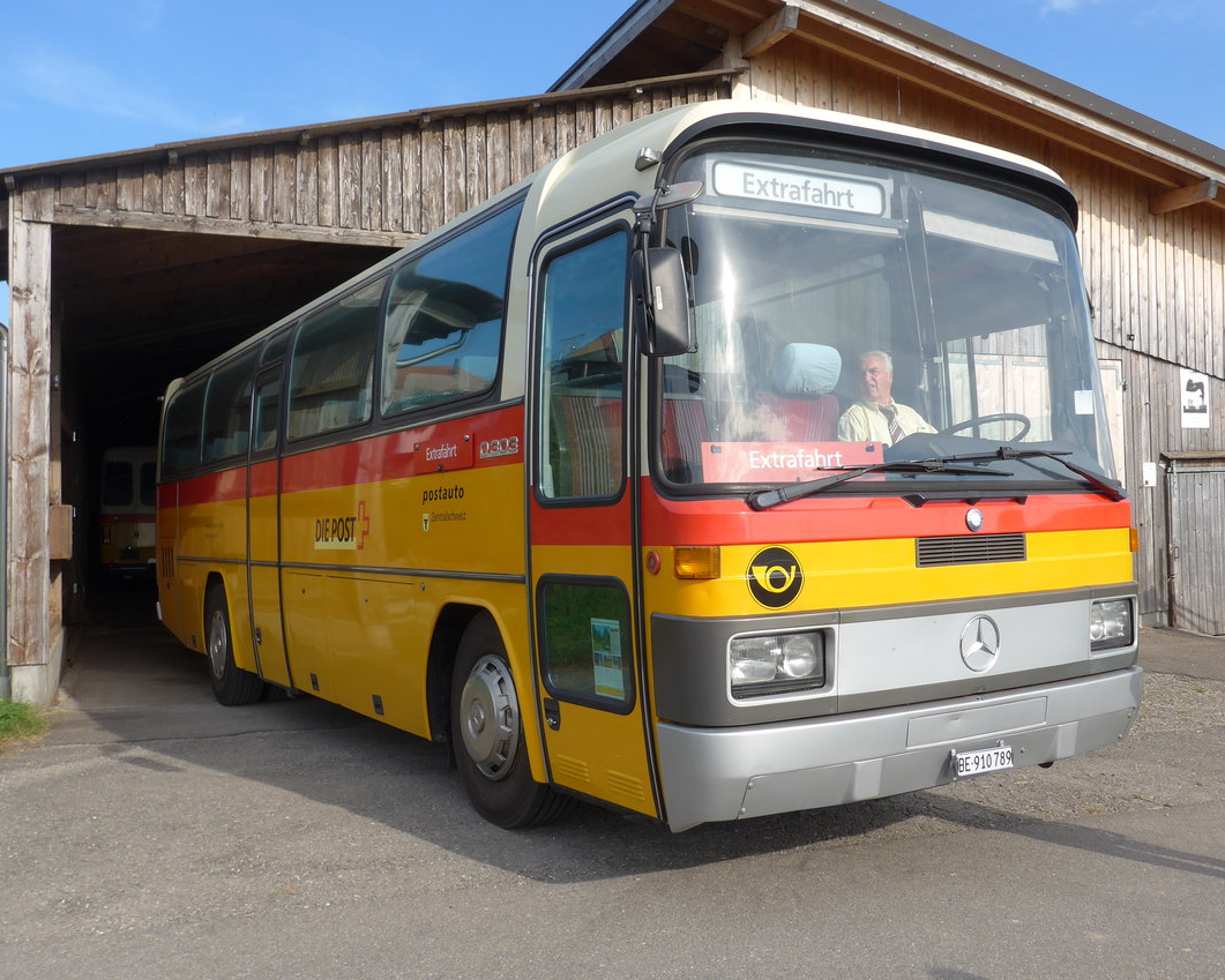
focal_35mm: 32
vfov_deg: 45.8
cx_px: 681
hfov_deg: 55.5
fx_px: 1160
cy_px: 465
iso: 80
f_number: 2.8
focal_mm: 6
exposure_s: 1/800
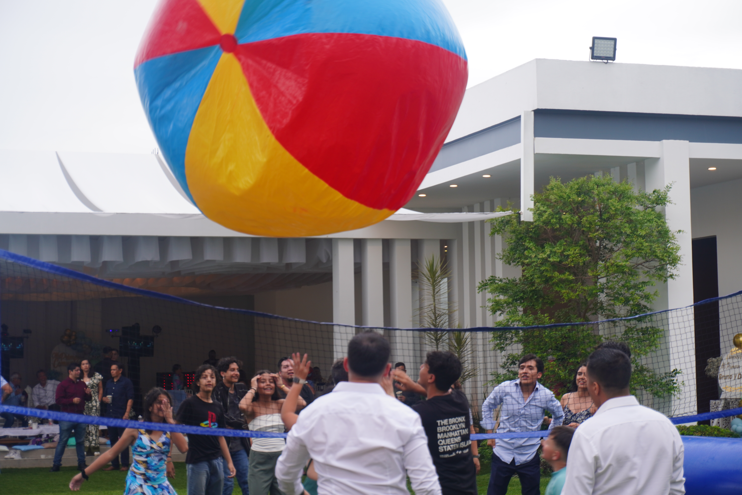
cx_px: 371
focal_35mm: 75
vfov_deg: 18.2
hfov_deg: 27.0
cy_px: 248
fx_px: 1546
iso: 100
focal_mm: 50
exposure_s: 1/80
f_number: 5.6
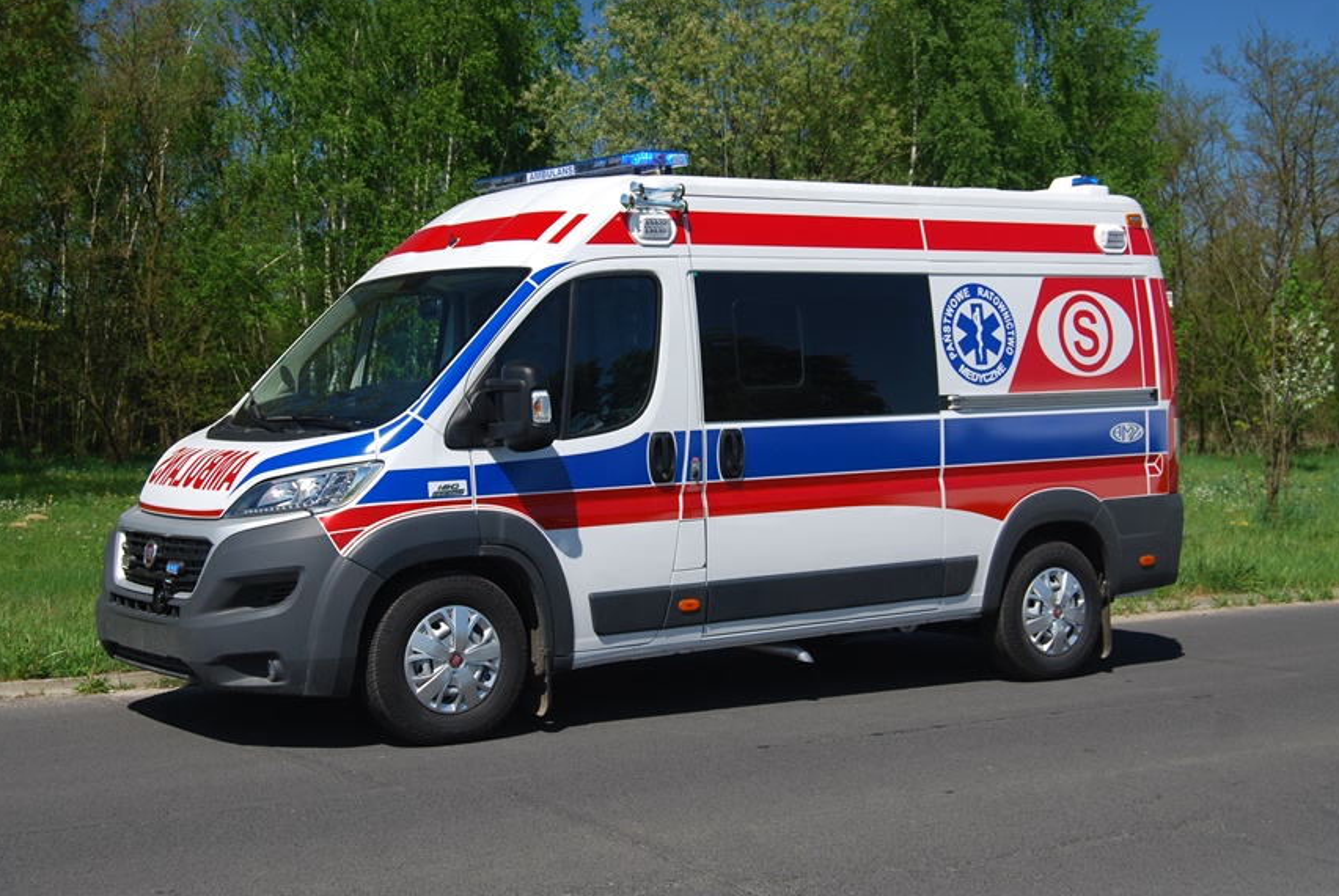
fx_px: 2032
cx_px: 625
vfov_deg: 24.8
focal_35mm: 55
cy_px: 391
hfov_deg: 36.5
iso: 100
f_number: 6.3
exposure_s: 1/160
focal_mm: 31
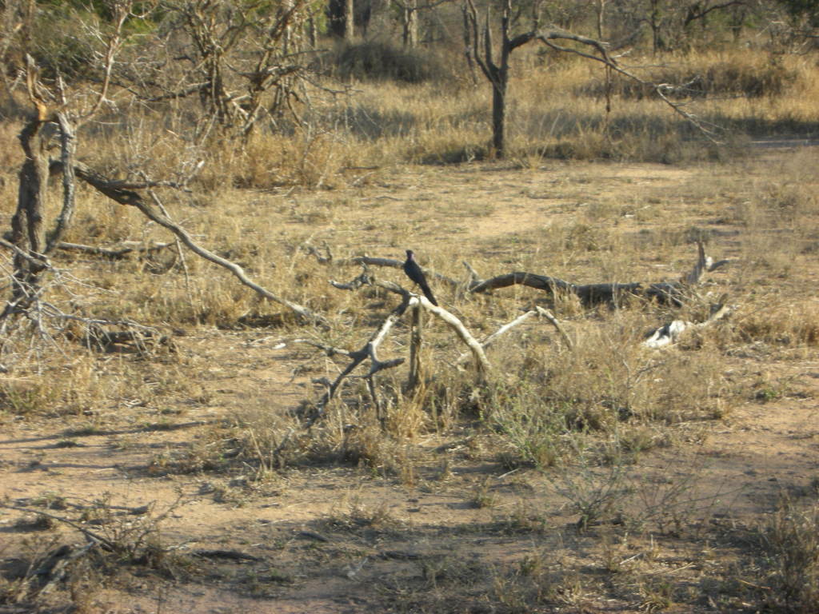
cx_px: 410
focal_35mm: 105
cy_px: 307
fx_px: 2484
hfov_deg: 18.7
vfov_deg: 14.1
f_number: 5.4
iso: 50
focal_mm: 17.4
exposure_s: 1/83.8
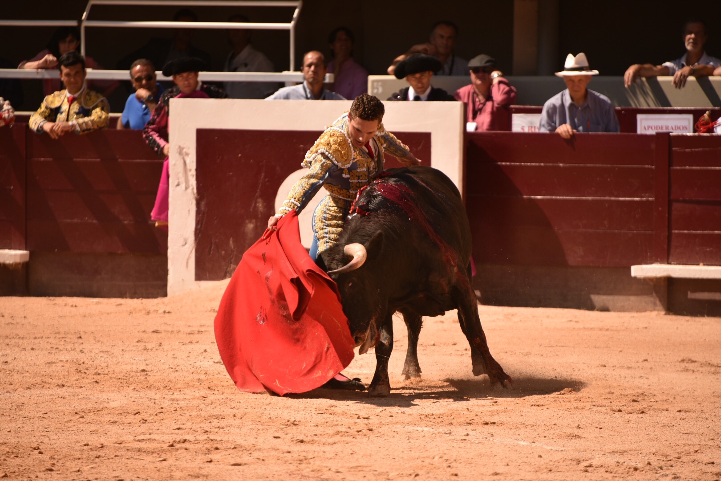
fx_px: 6008
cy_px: 240
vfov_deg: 4.6
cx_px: 360
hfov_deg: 6.9
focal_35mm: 300
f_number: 5.6
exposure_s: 1/1000
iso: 200
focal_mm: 300
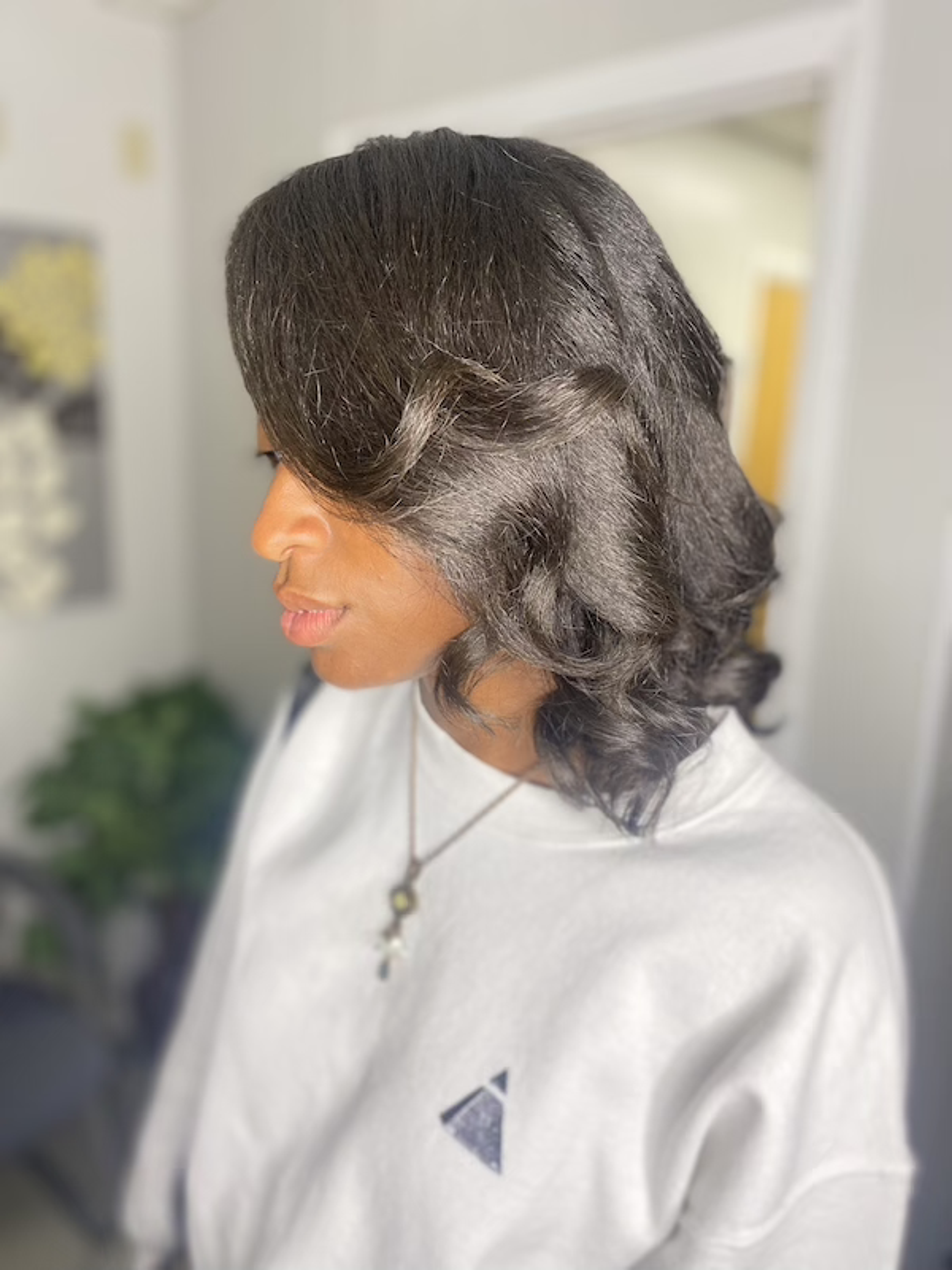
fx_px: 953
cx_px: 476
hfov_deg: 53.1
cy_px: 635
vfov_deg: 67.3
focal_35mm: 26
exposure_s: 1/60
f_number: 1.8
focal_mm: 4.25
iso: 80
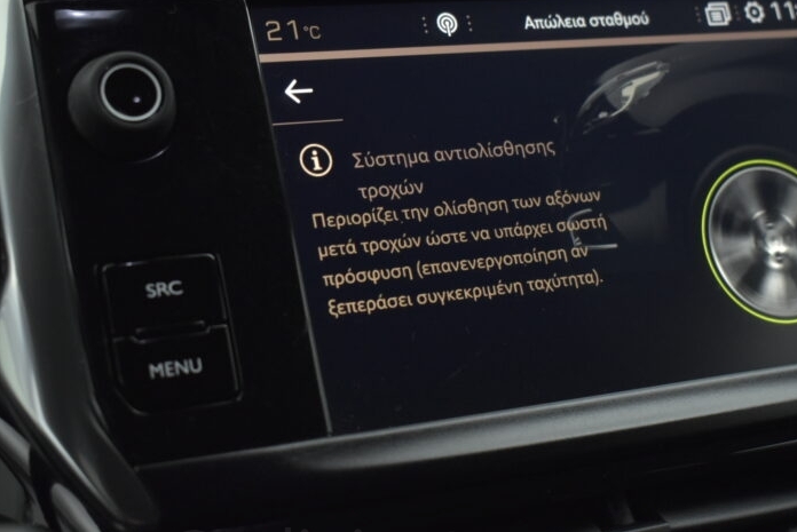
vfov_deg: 18.2
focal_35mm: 75
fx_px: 1661
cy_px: 222
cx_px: 473
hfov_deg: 26.9
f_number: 4.5
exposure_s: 1/125
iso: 1600
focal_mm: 34
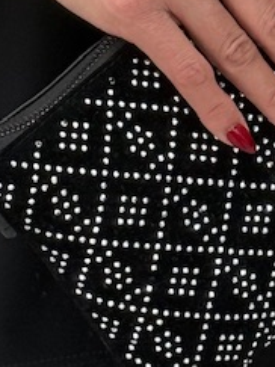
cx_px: 221
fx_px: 2682
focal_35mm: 253
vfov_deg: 7.6
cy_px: -258
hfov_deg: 5.9
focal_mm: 6.76
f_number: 1.78
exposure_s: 1/530
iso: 64
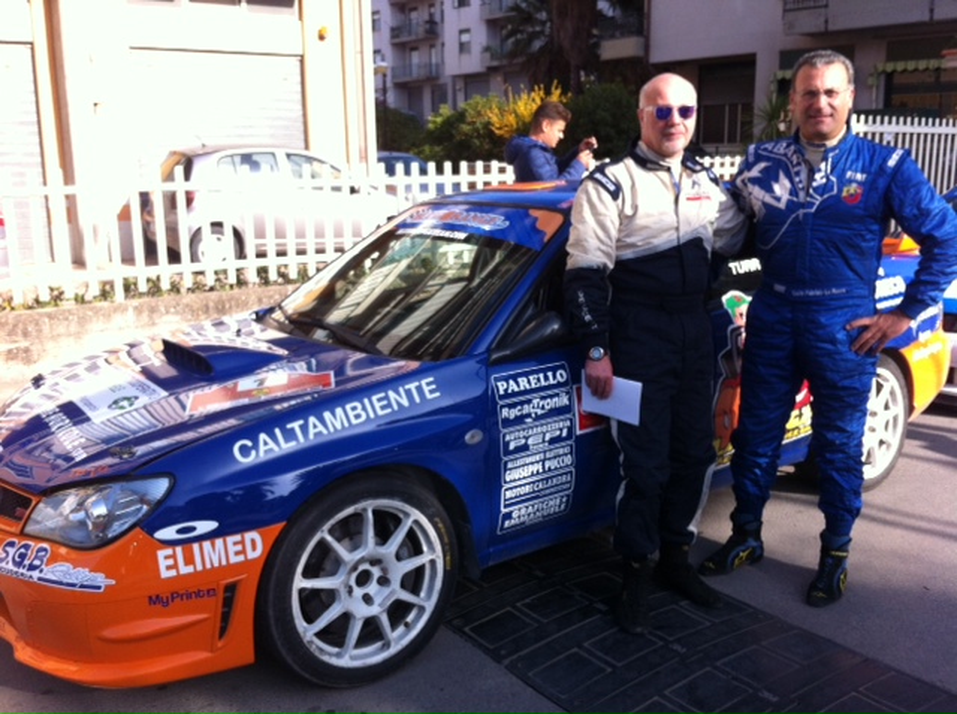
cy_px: 357
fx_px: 966
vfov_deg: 40.6
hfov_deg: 52.7
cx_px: 478
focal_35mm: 35
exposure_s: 1/464
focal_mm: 3.85
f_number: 2.8
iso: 80
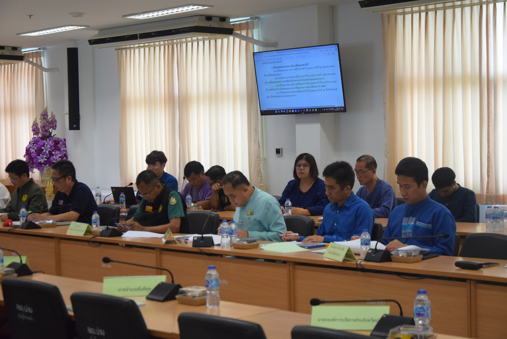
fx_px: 951
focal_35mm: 68
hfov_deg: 29.9
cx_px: 254
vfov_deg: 20.2
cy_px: 170
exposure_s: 1/320
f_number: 4.8
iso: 2500
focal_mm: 45
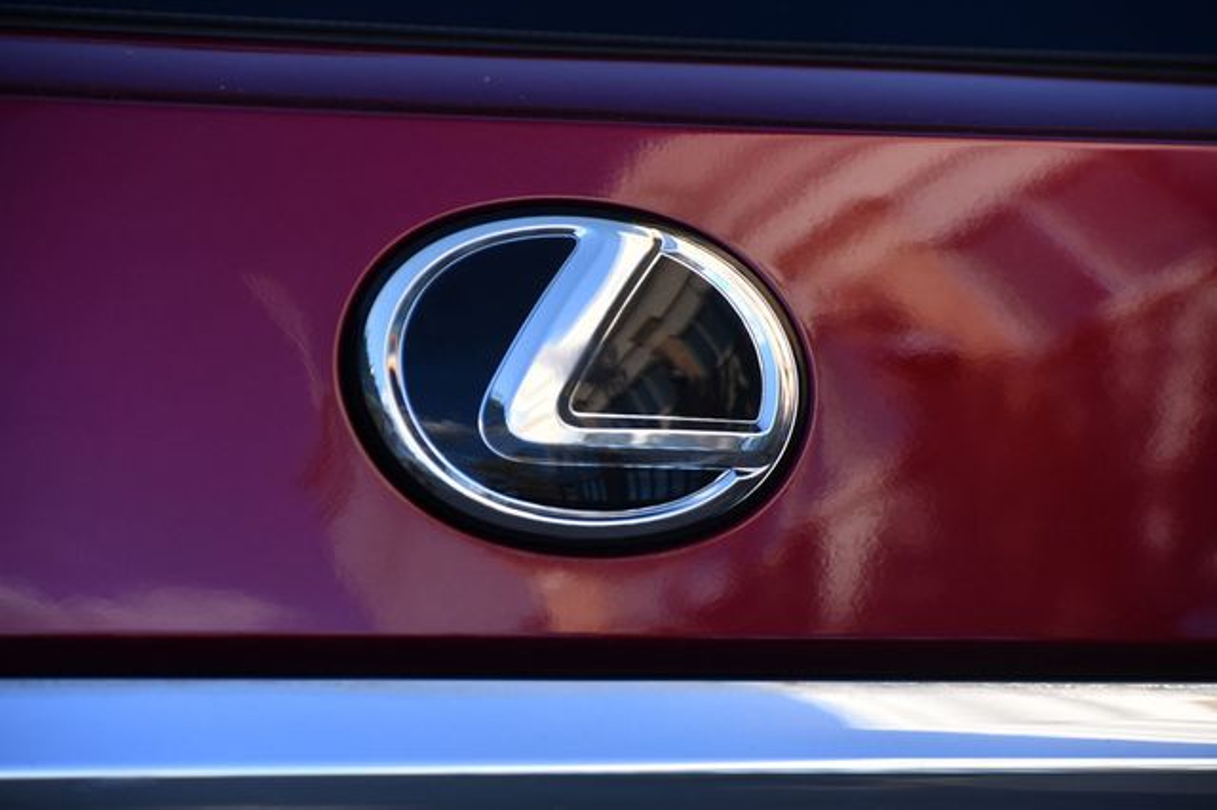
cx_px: 608
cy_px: 405
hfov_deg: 10.2
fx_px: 6825
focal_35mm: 202
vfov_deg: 6.8
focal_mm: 135
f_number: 5.6
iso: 400
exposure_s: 1/500
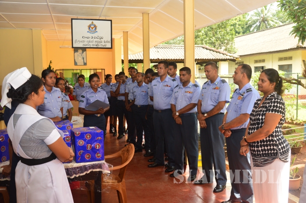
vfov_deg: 36.8
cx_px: 153
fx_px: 306
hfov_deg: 53.2
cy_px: 102
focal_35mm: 36
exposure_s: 1/125
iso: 400
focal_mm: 24
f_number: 6.3
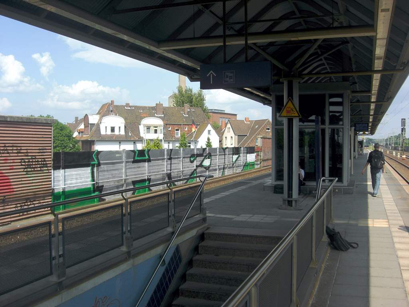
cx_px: 204
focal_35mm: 38
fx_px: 449
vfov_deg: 37.7
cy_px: 154
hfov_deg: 49.0
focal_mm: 7.9
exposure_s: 1/640
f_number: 4
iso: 80
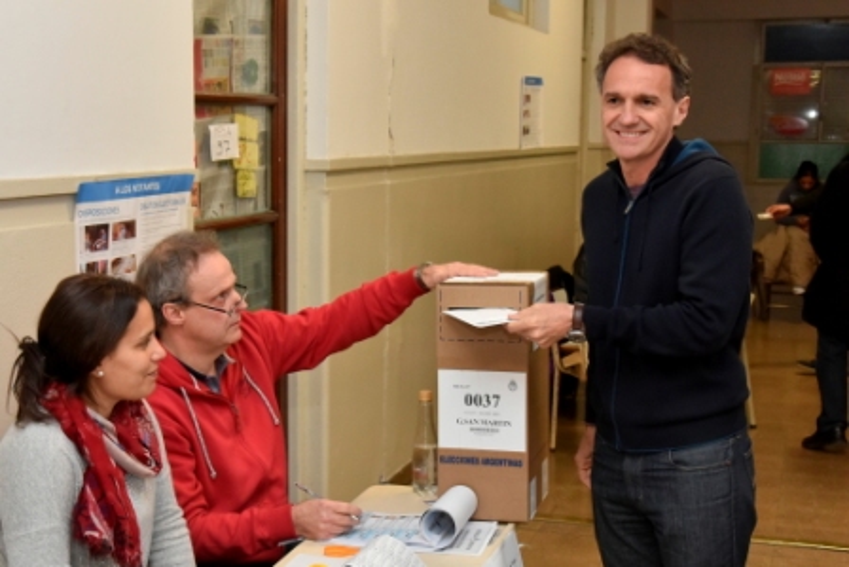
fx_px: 944
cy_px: 284
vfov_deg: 33.4
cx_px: 424
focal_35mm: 40
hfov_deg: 48.4
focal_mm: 40
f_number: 5.6
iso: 2500
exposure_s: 1/160
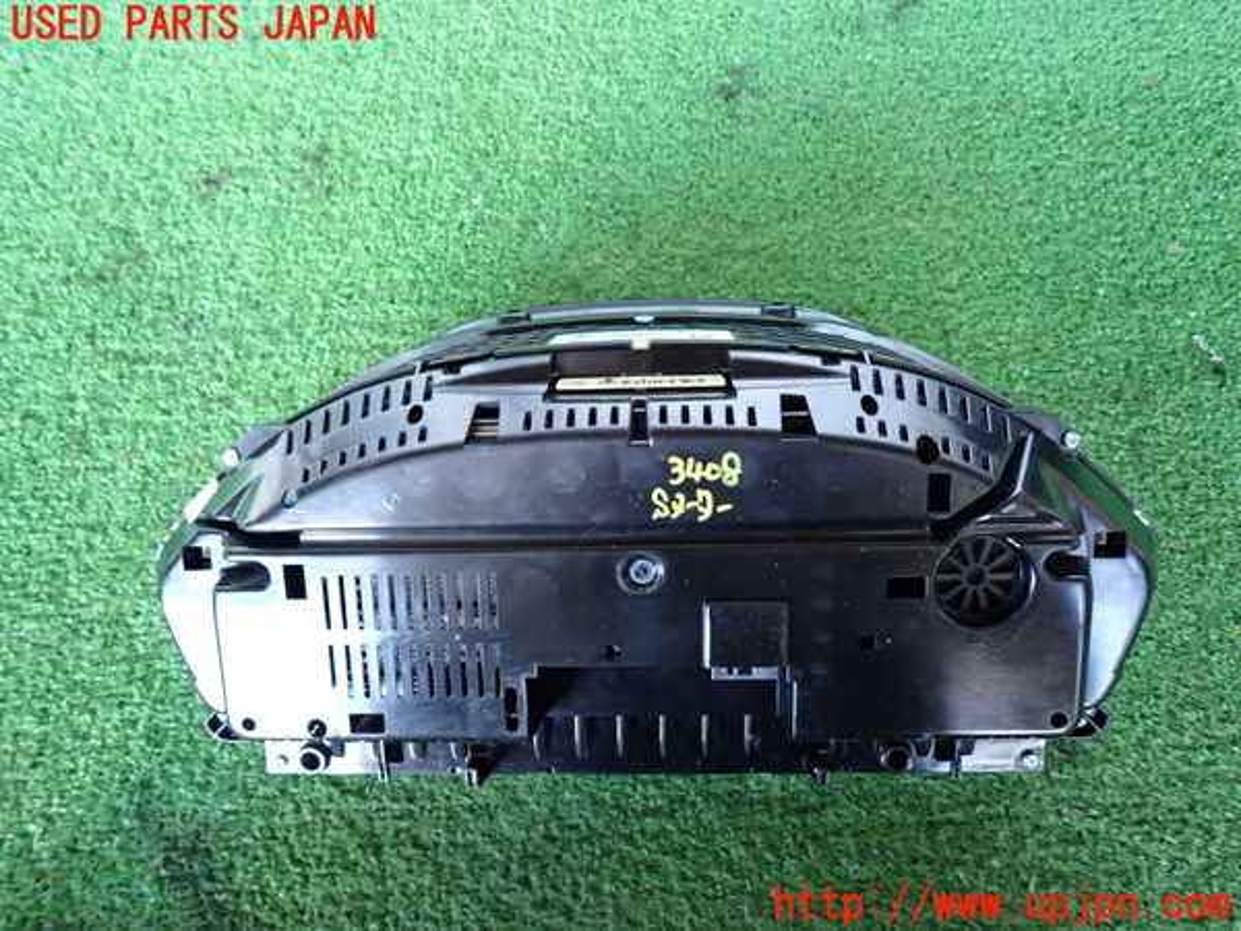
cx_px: 620
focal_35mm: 25
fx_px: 896
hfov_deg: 69.4
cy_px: 466
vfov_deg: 54.9
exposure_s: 1/30
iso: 400
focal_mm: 4.5
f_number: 2
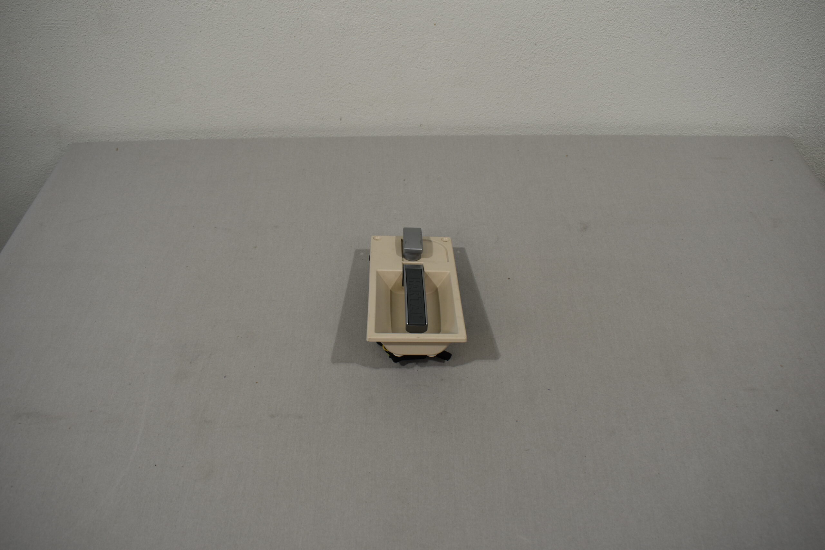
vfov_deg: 47.9
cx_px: 412
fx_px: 619
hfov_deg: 67.4
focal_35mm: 27
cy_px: 275
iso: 250
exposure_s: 1/125
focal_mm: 18
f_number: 5.6
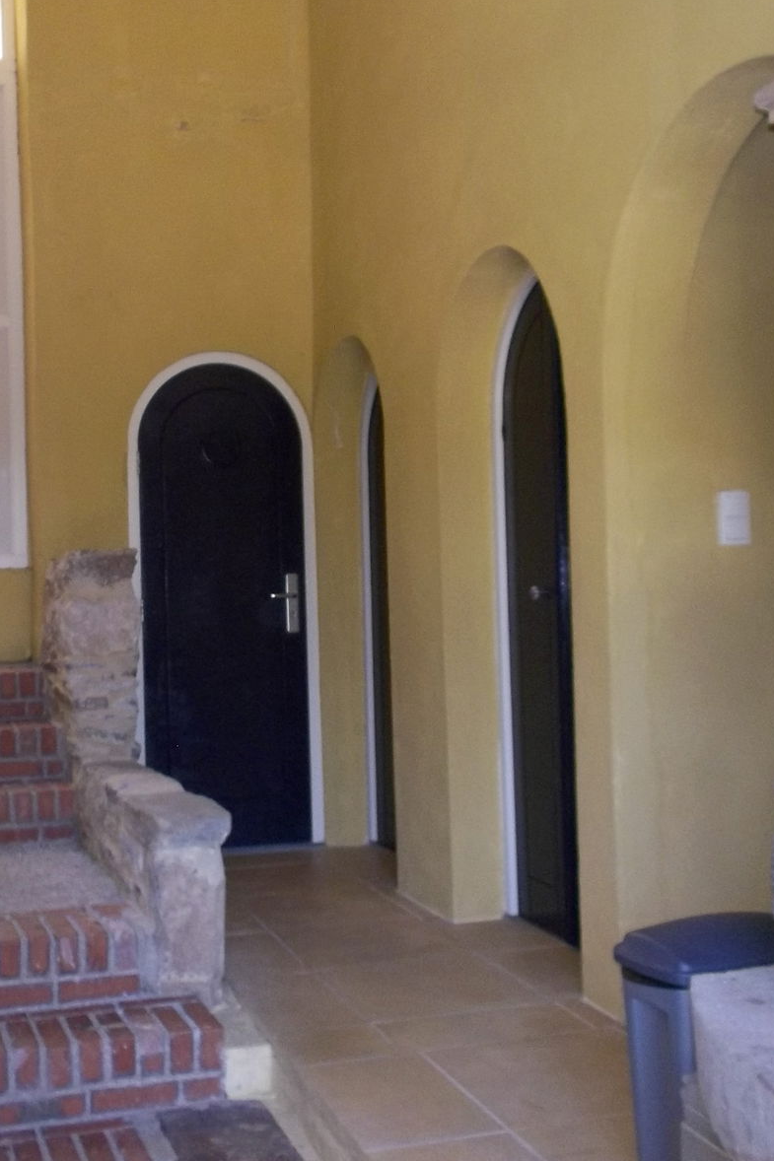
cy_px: 586
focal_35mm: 41
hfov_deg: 32.4
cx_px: 282
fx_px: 1323
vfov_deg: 47.4
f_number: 3.3
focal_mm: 4.1
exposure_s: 1/60
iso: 160
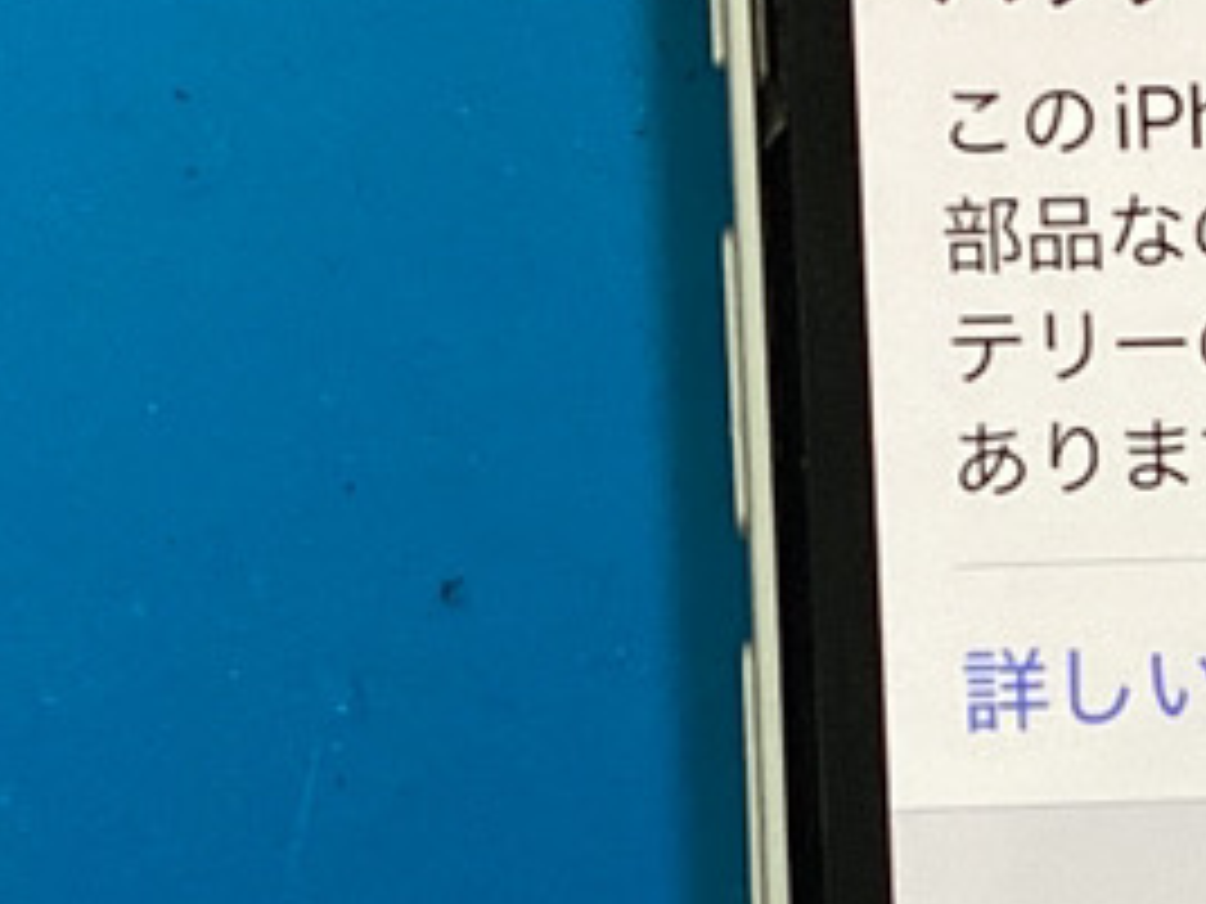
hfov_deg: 13.7
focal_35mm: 139
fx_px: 4843
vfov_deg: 10.5
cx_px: 1508
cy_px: 1129
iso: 80
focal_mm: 3.3
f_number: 2.4
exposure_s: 1/50
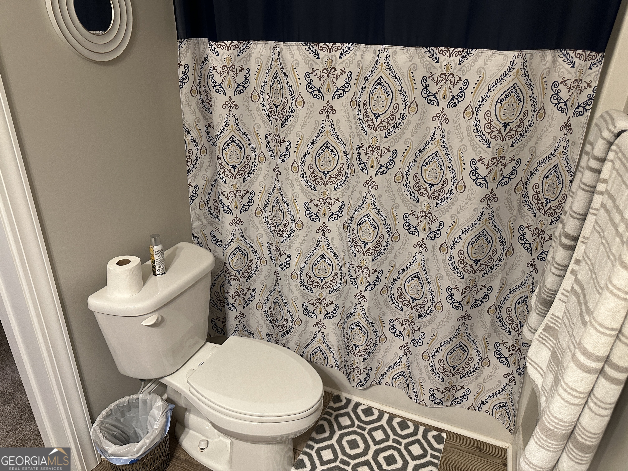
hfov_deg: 71.6
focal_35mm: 24
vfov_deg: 56.8
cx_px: 314
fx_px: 435
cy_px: 236
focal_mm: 6.86
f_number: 1.78
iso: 320
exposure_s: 1/60
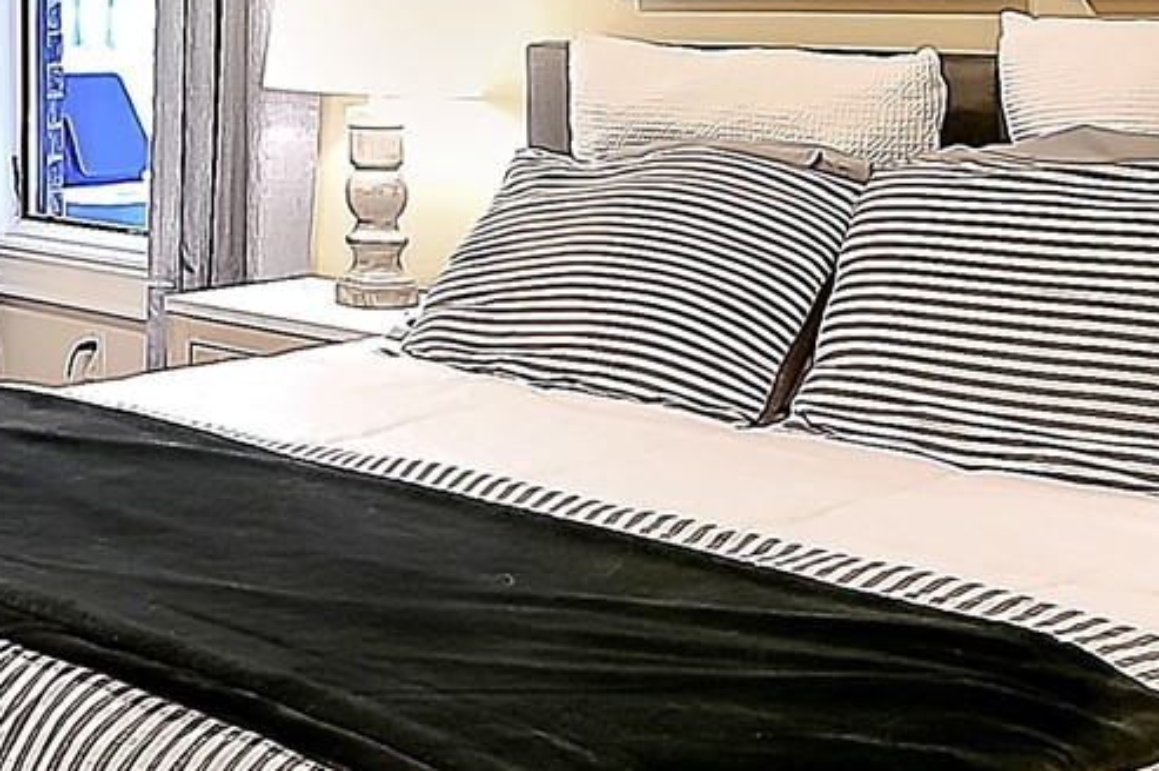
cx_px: -197
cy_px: 100
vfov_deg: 21.5
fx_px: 1995
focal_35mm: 62
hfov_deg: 28.6
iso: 250
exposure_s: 1/2
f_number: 7.1
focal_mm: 10
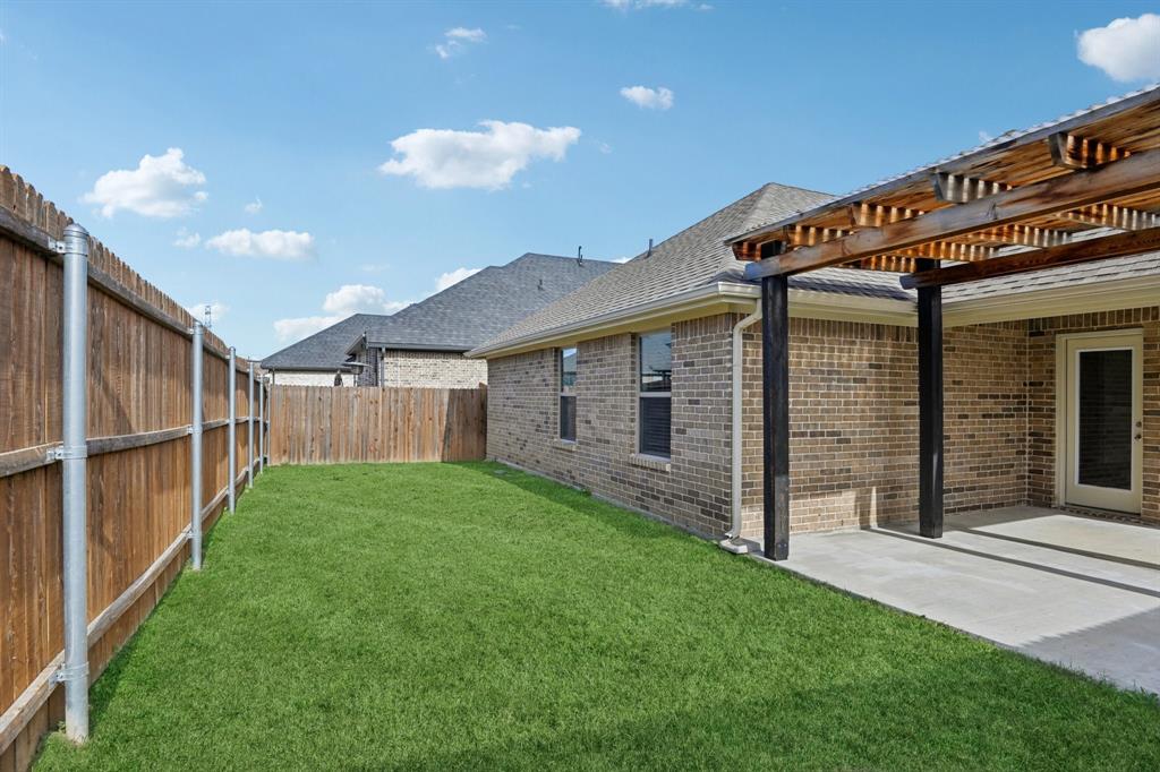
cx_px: 580
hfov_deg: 90.0
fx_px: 580
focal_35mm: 18
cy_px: 386
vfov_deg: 67.3
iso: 400
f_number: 9
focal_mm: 18
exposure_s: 1/640
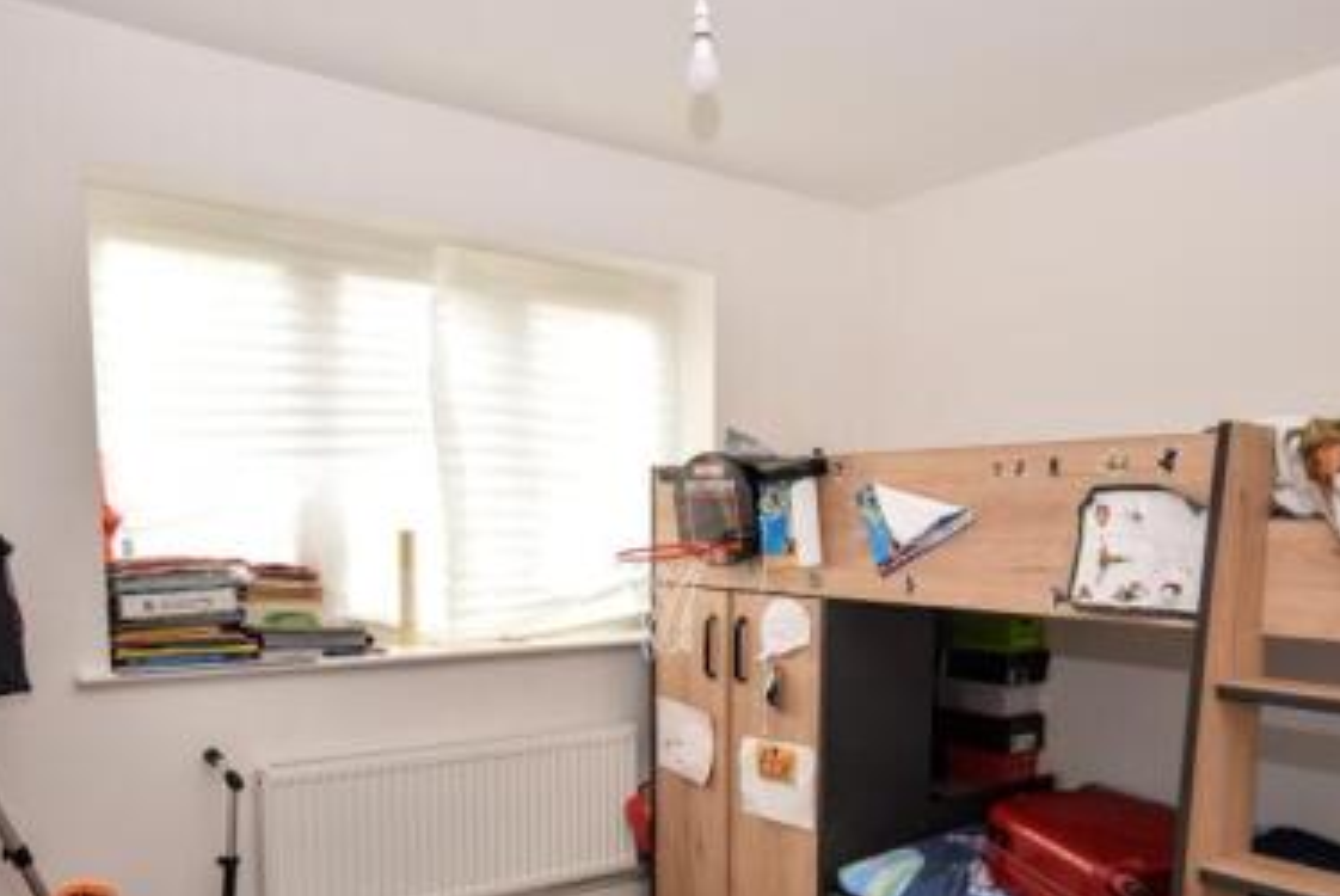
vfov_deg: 43.9
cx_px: 751
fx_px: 1076
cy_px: 658
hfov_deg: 63.6
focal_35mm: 29
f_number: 4.2
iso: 140
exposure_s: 1/60
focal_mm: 11
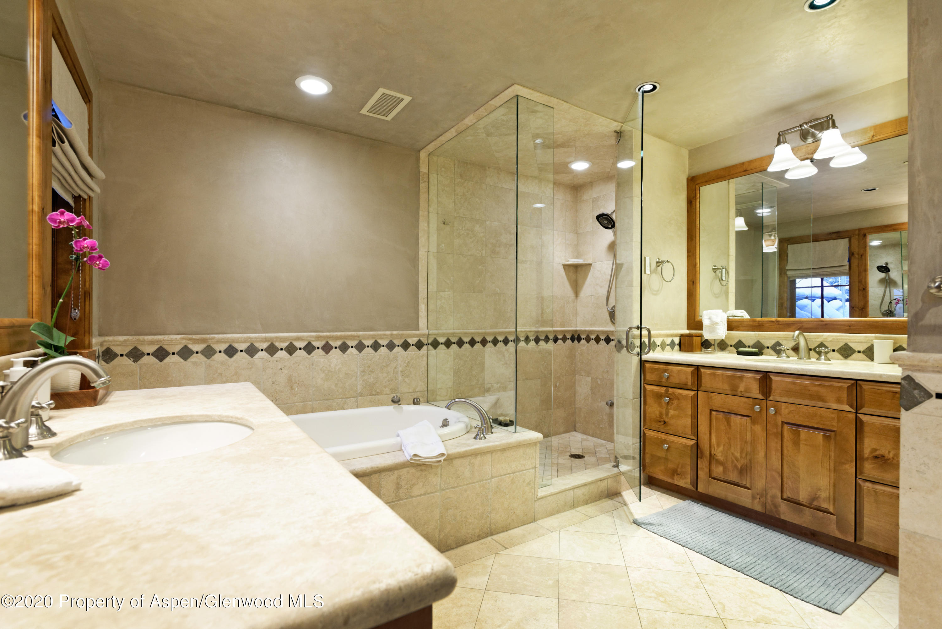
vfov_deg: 70.5
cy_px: 314
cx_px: 471
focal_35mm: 17
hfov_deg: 93.3
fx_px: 445
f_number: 6.3
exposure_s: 1/200
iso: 1000
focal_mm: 17
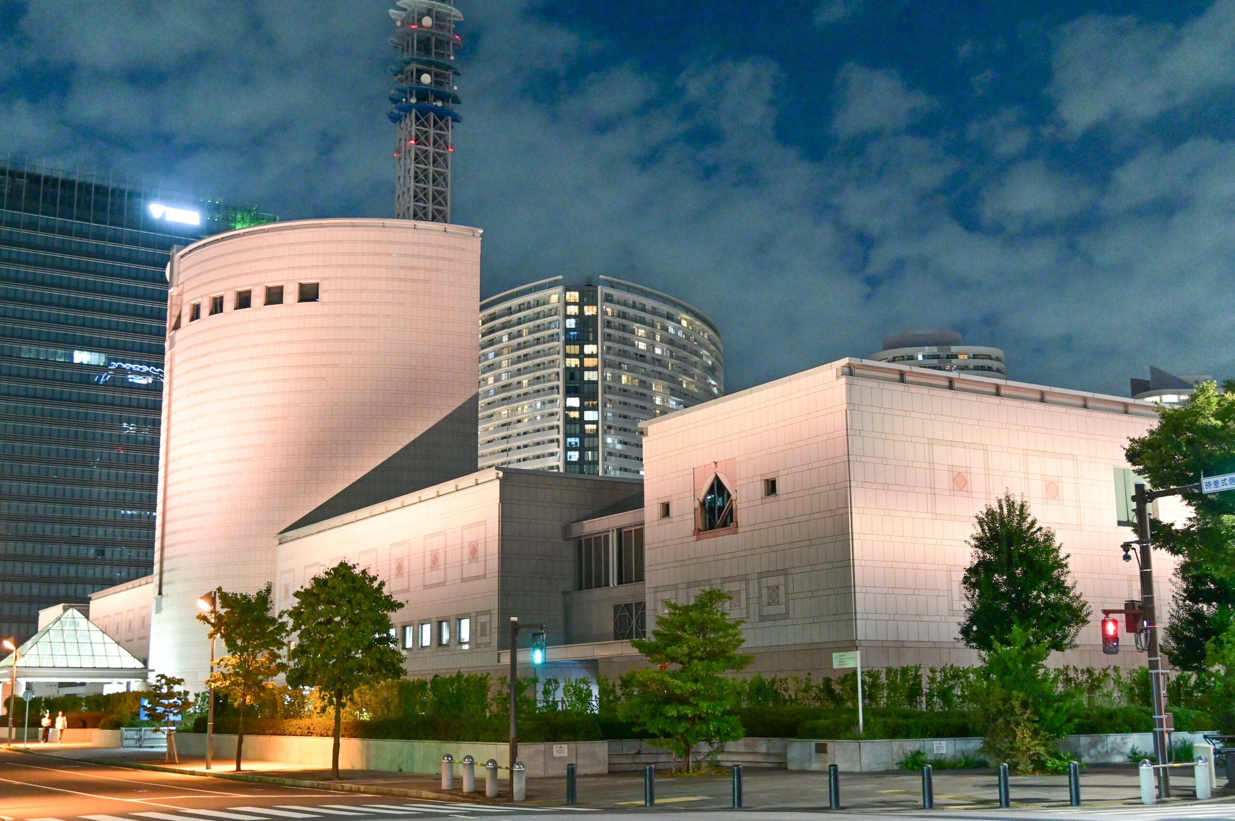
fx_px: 1371
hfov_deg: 48.5
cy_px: 410
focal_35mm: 40
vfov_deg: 33.4
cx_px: 618
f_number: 4
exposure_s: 1/20
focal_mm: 40
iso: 4000
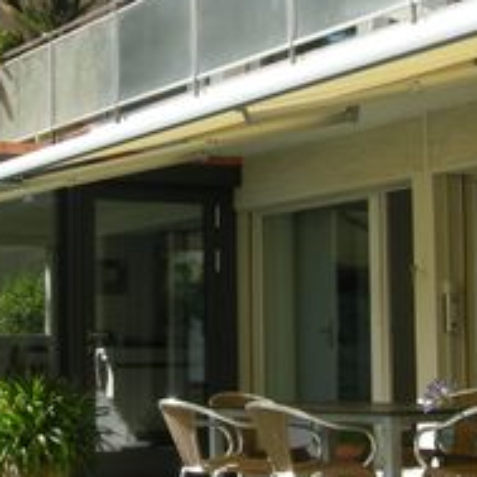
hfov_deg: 17.2
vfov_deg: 17.2
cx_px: 235
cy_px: 215
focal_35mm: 101
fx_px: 1575
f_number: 4.8
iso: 64
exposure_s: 1/199
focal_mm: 7.5
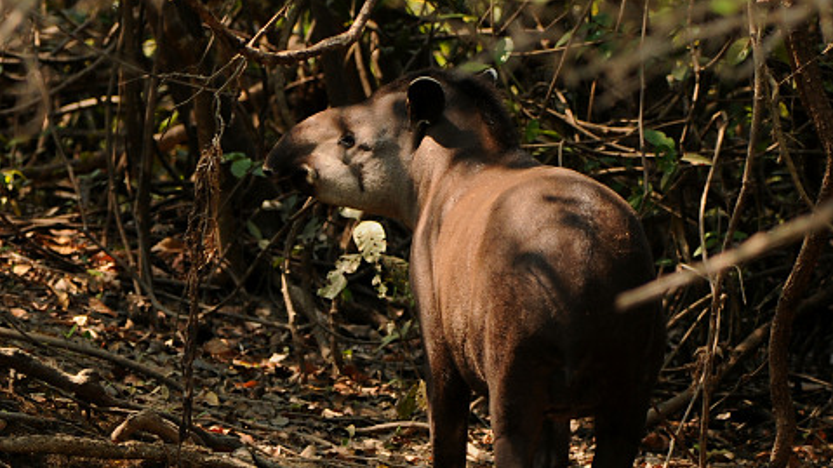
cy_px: 343
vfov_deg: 2.8
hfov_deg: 5.0
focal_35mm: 433
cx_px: 410
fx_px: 9560
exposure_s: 1/250
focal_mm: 220
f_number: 4
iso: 200
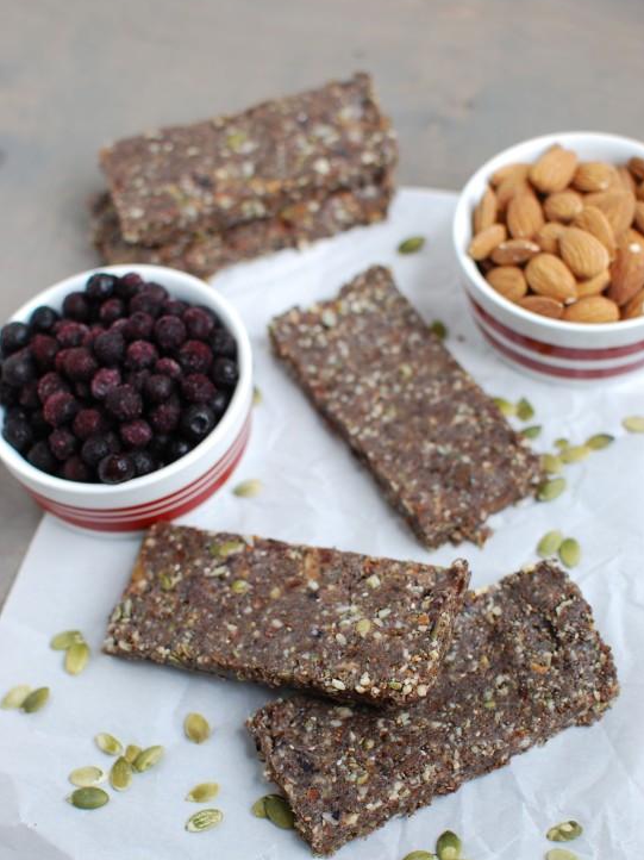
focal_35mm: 58
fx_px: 1428
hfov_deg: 25.4
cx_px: 326
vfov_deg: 33.5
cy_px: 454
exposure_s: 1/125
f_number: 3.2
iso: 200
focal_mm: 35
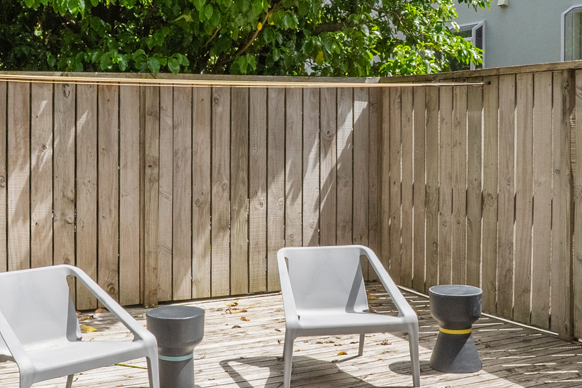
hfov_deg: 42.7
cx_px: 256
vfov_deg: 29.1
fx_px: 744
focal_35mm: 46
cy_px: 139
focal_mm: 17
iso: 400
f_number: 14
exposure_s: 1/500
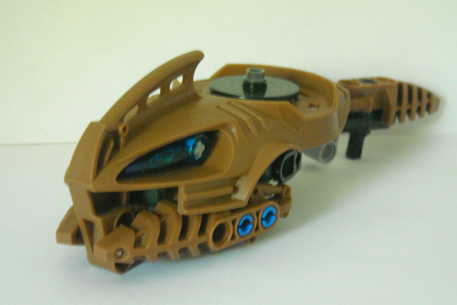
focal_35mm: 87
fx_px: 1104
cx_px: 240
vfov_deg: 15.7
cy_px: 161
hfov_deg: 23.4
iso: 518
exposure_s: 1/8
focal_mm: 12.3
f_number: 3.9
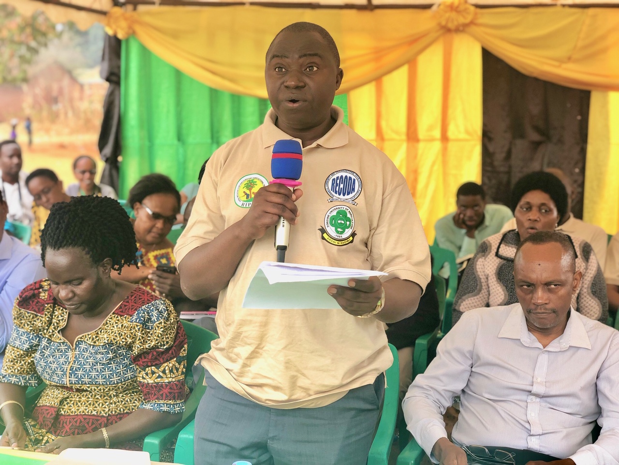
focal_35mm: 52
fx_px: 930
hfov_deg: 36.8
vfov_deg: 28.0
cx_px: 310
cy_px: 232
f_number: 2.4
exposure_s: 1/60
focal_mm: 6
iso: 25
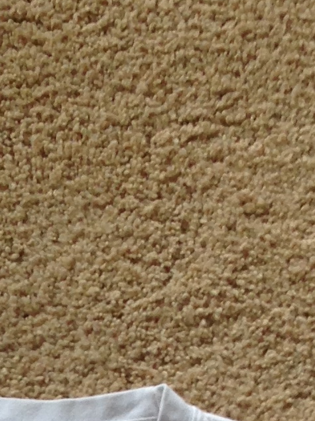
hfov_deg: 8.7
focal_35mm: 170
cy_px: 946
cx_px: 85
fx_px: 2064
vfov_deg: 10.3
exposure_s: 1/24
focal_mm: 4.12
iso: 50
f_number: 2.4
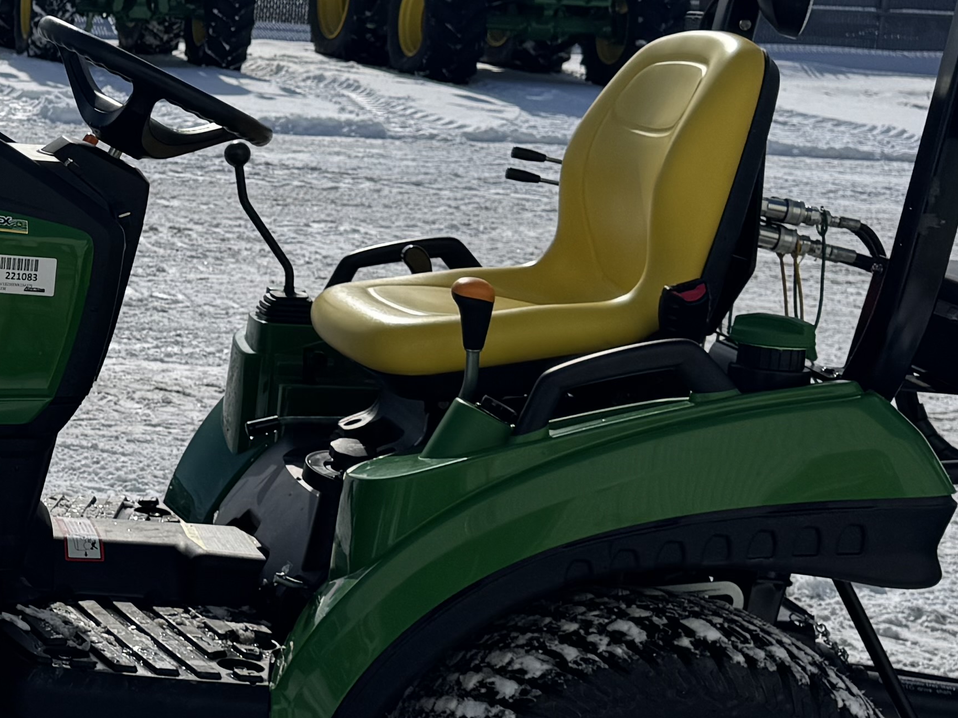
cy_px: 225
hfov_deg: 22.4
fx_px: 2186
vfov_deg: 18.6
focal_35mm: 79
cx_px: -250
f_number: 1.78
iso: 50
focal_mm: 6.76
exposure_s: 1/12346
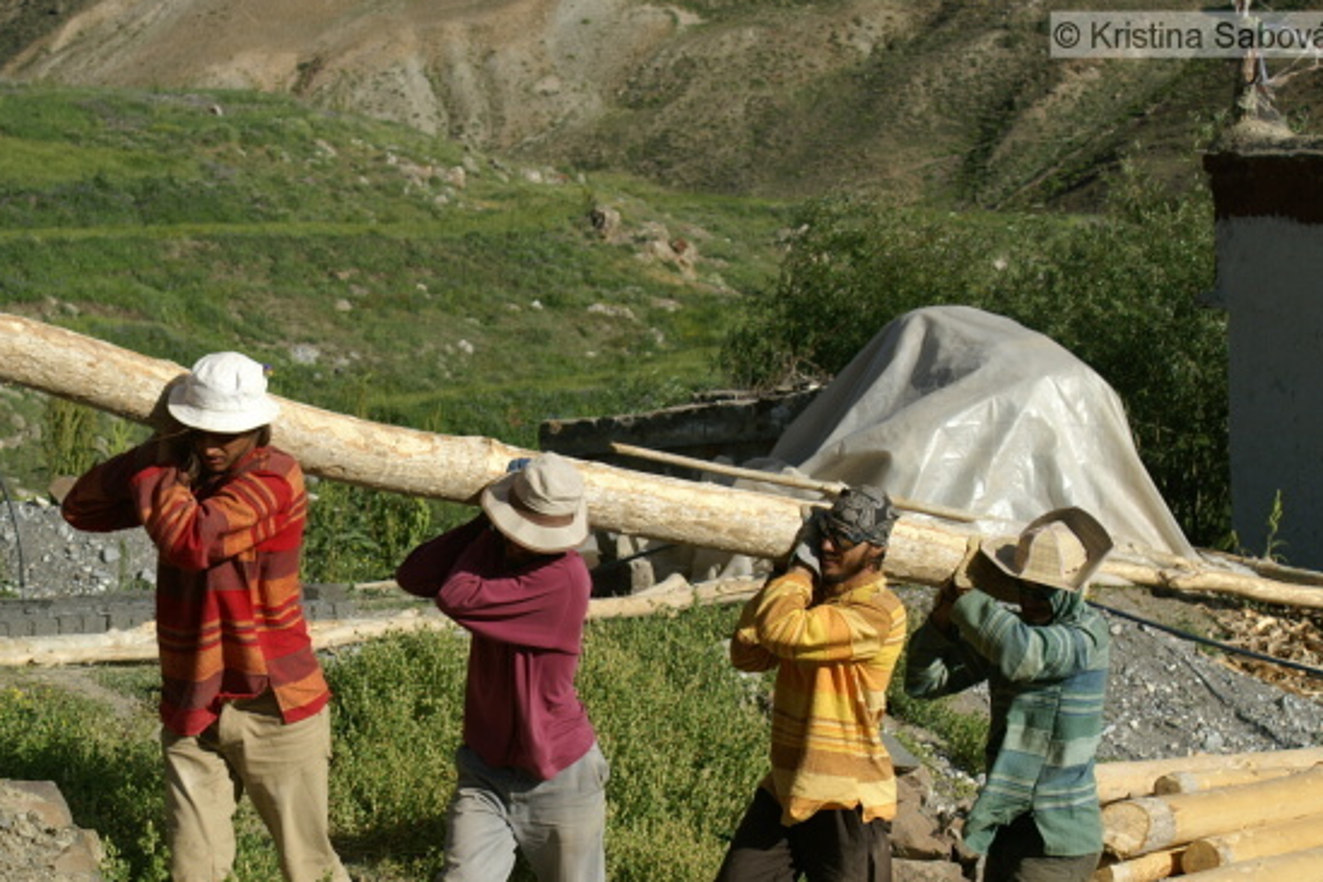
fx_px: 4005
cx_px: 390
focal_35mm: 109
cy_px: 624
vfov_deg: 12.5
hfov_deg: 18.7
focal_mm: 50
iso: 100
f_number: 9
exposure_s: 1/200
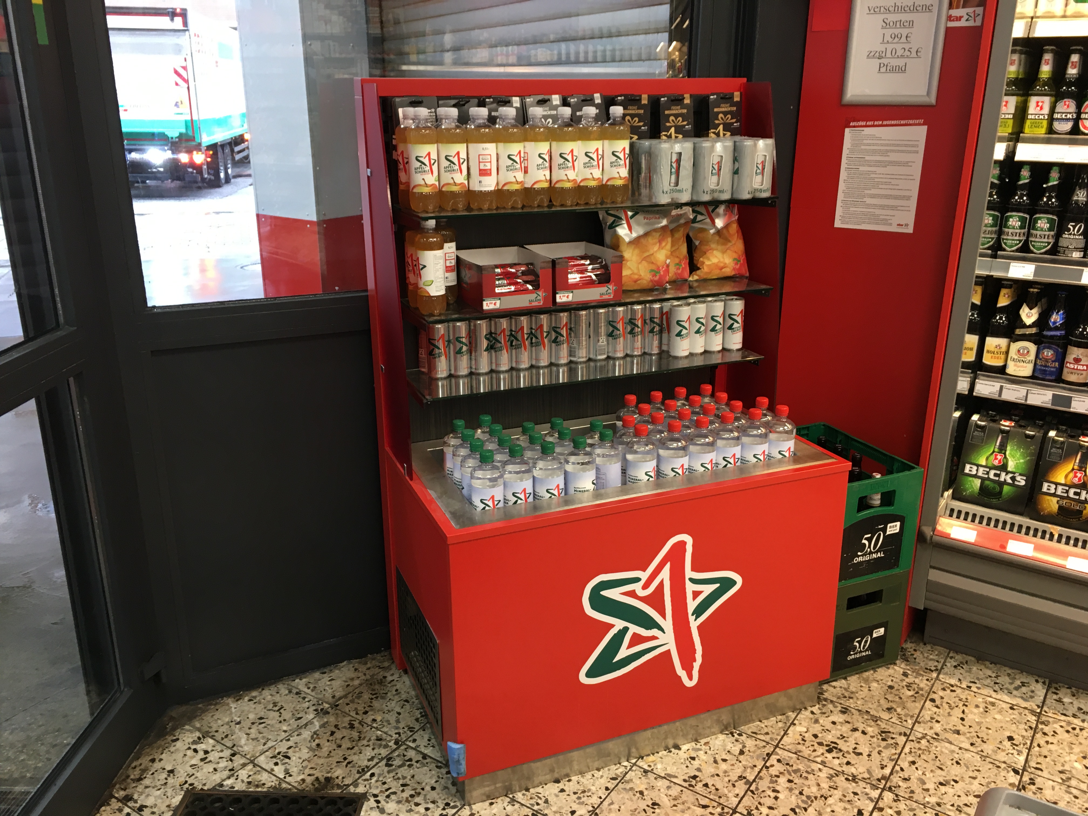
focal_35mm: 29
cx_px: 544
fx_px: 911
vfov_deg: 48.2
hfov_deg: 61.7
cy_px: 408
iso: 100
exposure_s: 1/33
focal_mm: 4.15
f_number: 2.2
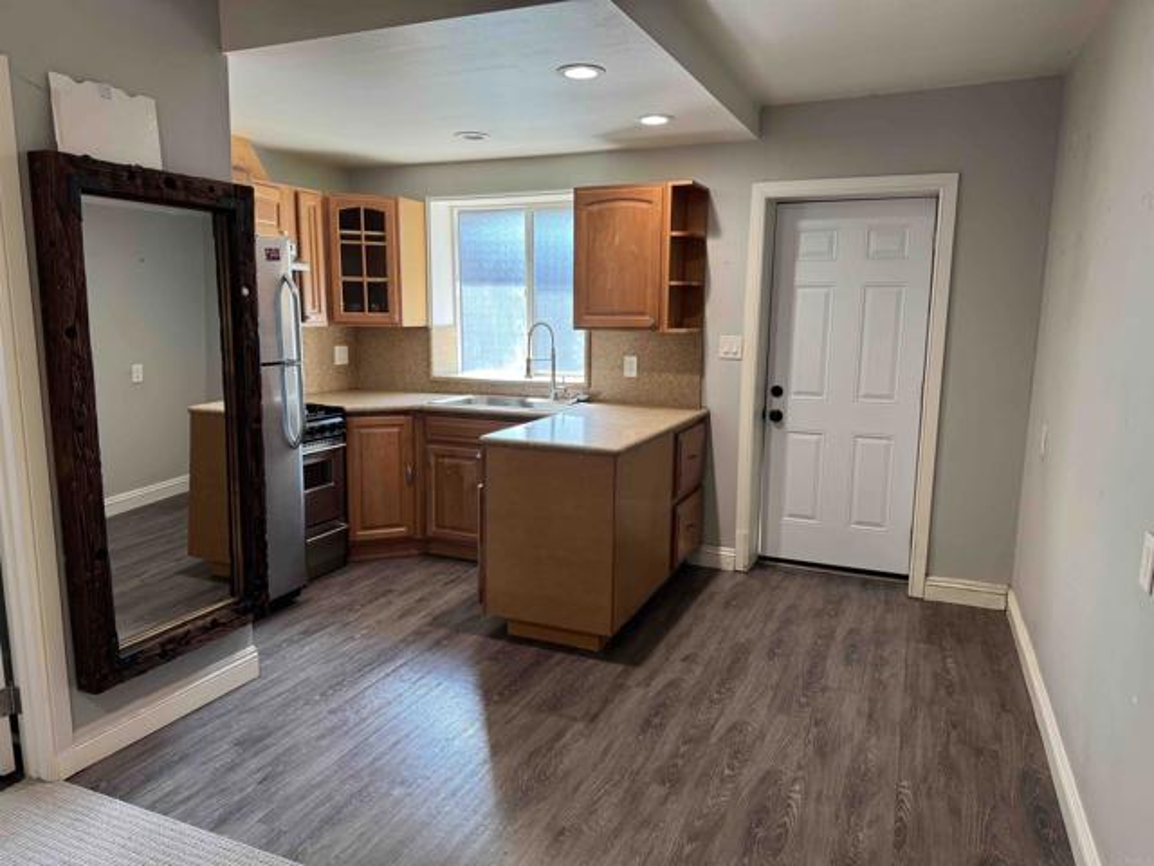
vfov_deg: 56.8
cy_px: 433
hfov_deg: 71.6
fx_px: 800
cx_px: 577
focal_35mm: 24
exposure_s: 1/60
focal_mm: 6.76
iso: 125
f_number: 1.78
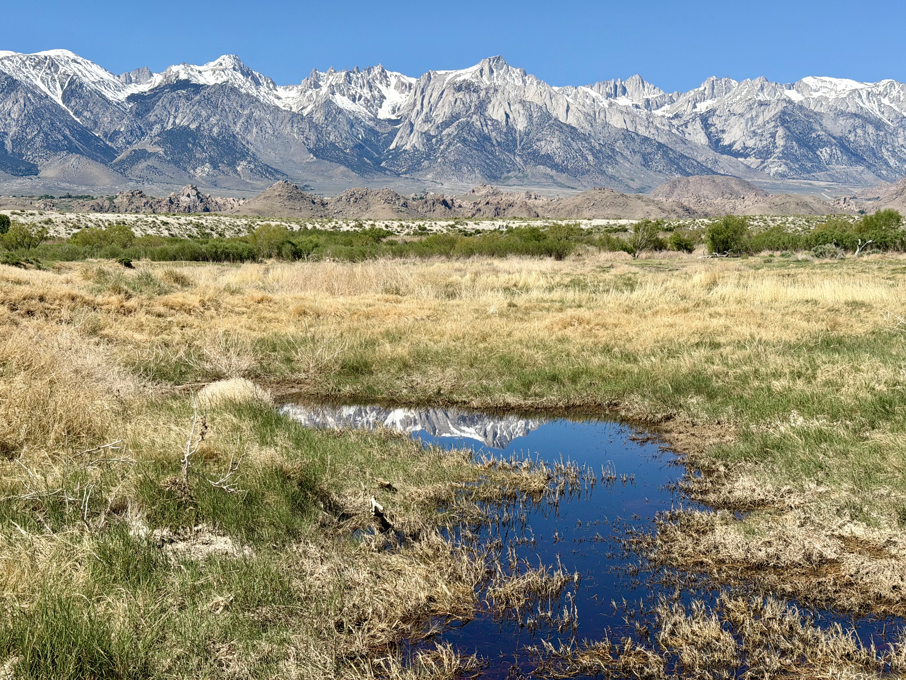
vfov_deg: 29.7
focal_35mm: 49
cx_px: 455
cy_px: 334
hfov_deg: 38.9
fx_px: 1282
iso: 64
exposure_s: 1/7143
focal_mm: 6.76
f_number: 1.78
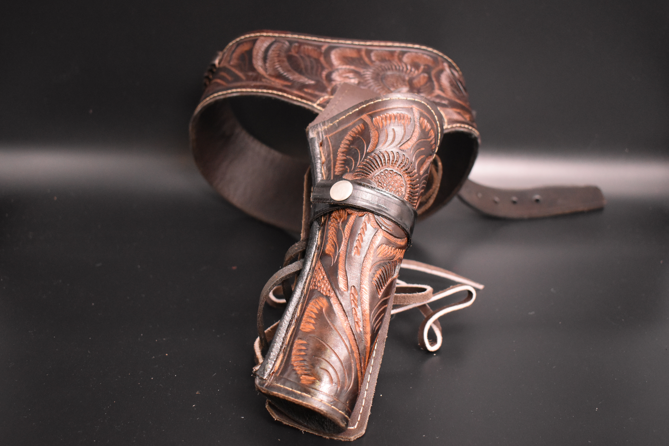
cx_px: 334
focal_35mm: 40
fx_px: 753
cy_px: 223
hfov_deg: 47.9
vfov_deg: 33.0
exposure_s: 1/60
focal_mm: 27
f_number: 4
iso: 2500
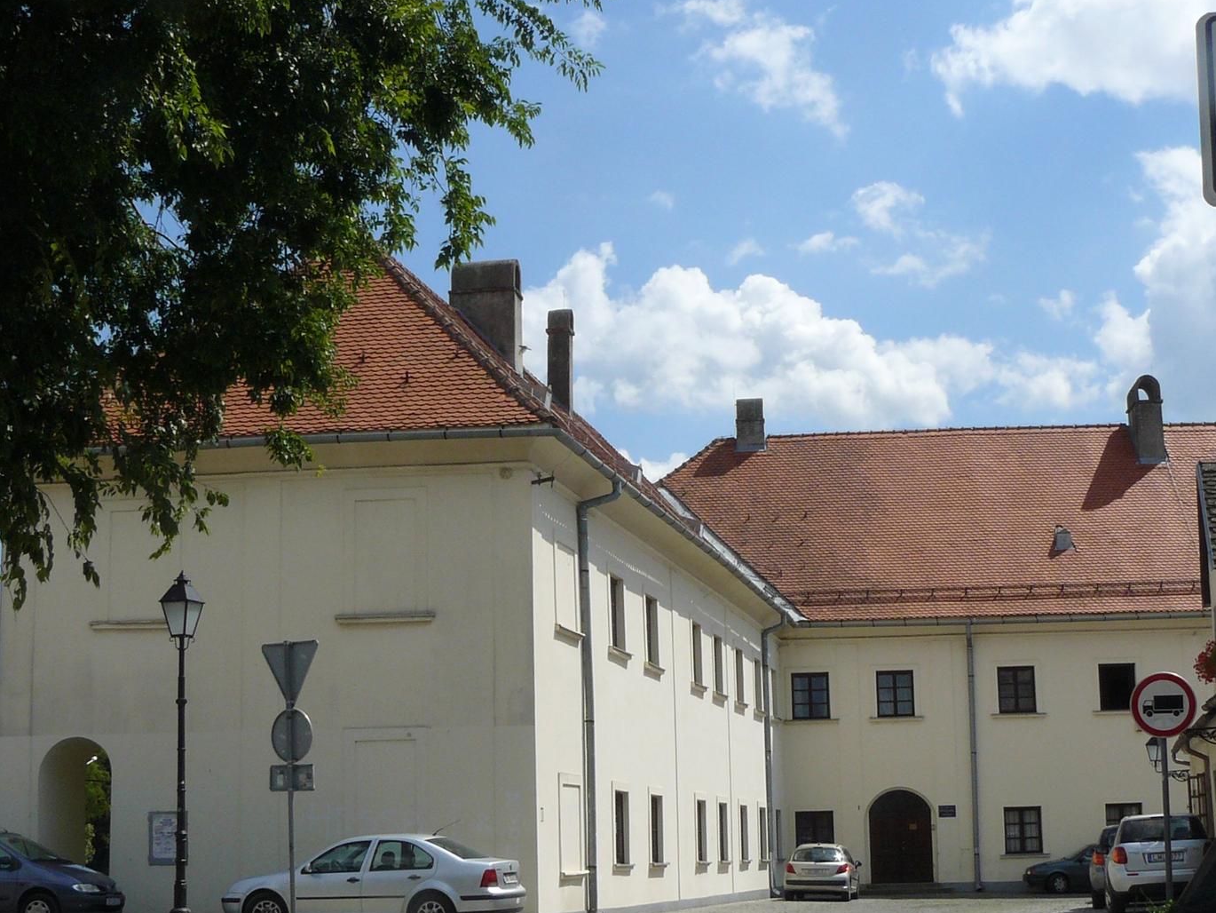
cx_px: 607
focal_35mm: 53
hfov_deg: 36.2
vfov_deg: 27.5
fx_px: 1862
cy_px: 557
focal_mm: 6
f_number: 7.1
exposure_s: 1/400
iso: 100
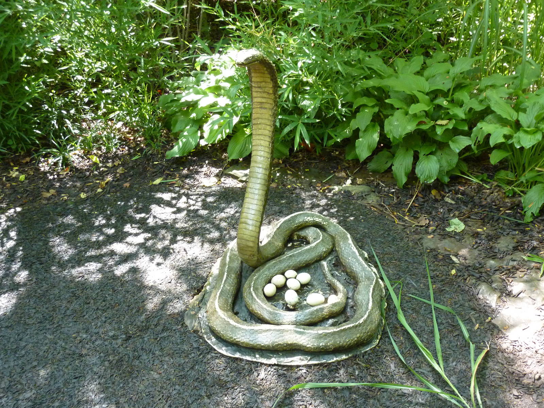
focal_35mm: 40
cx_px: 272
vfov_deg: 36.0
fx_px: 629
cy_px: 204
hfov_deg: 46.8
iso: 400
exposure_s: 1/50
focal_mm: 6.5
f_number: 3.6
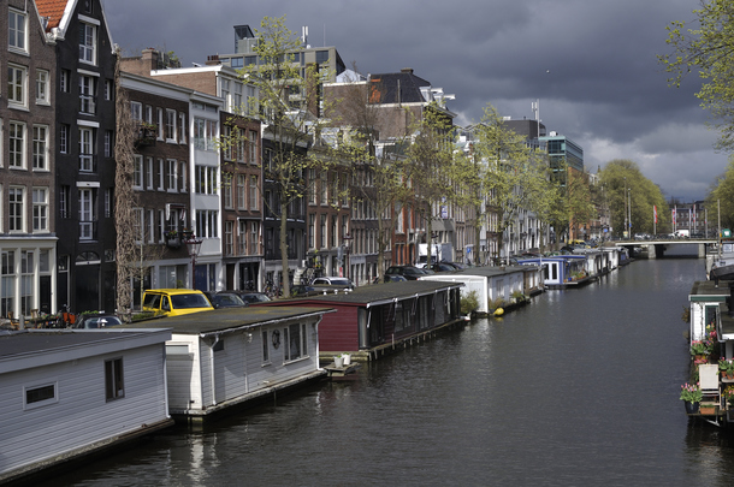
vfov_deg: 25.7
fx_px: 1069
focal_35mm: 52
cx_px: 367
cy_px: 244
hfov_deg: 37.9
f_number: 5.6
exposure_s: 1/1250
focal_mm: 35
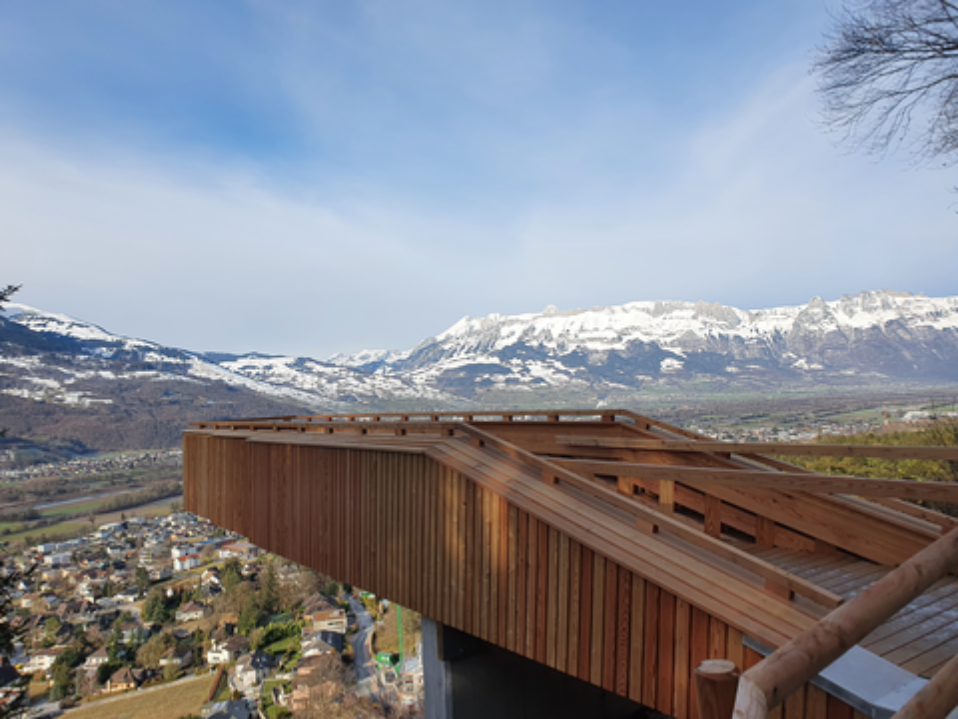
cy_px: 360
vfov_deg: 53.1
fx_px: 720
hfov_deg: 67.3
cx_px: 479
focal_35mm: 26
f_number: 2.4
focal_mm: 4.32
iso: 50
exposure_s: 1/1548
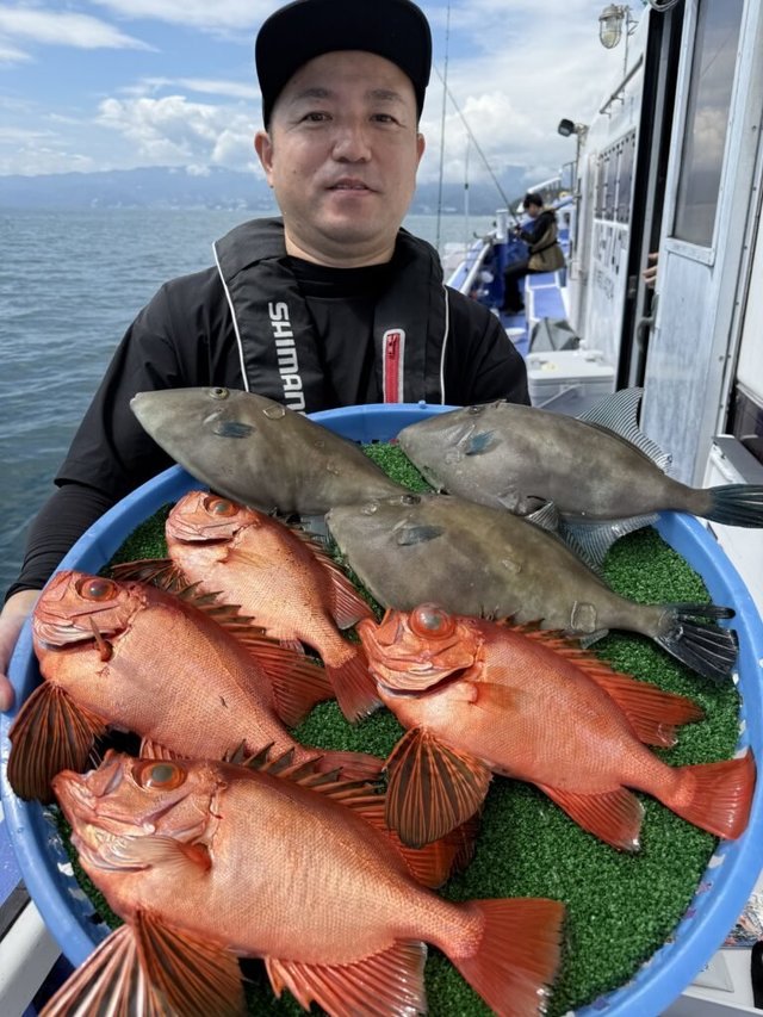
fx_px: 705
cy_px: 508
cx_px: 382
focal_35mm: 24
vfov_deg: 71.6
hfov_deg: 56.8
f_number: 1.78
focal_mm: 6.76
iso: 80
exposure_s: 1/4405
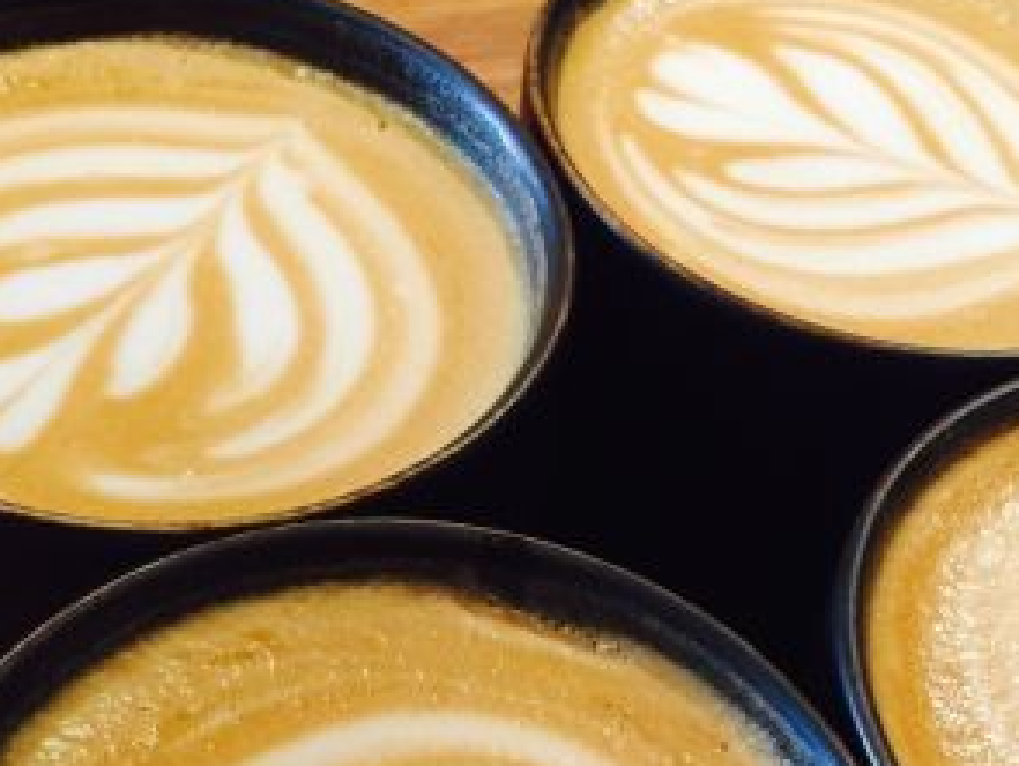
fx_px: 2033
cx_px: 596
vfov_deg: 20.4
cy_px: 830
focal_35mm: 69
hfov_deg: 28.1
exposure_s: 1/17
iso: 125
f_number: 2.2
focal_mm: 4.15
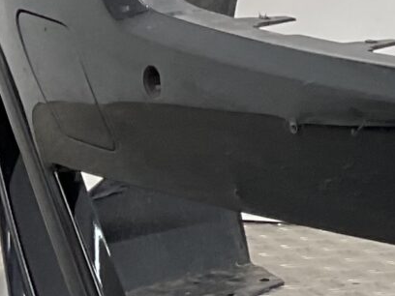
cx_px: 1036
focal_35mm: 182
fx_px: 2077
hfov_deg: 9.4
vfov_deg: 8.1
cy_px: 251
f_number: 1.8
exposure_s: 1/100
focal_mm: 3
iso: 20
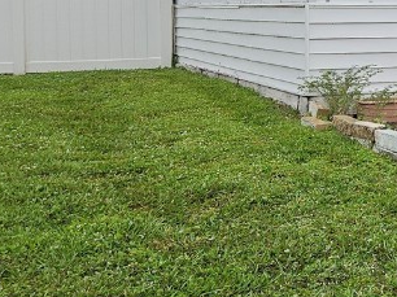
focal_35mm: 77
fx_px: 882
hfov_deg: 21.9
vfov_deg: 18.7
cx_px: 564
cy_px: 21
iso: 25
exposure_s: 1/1102
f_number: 1.8
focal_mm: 5.4
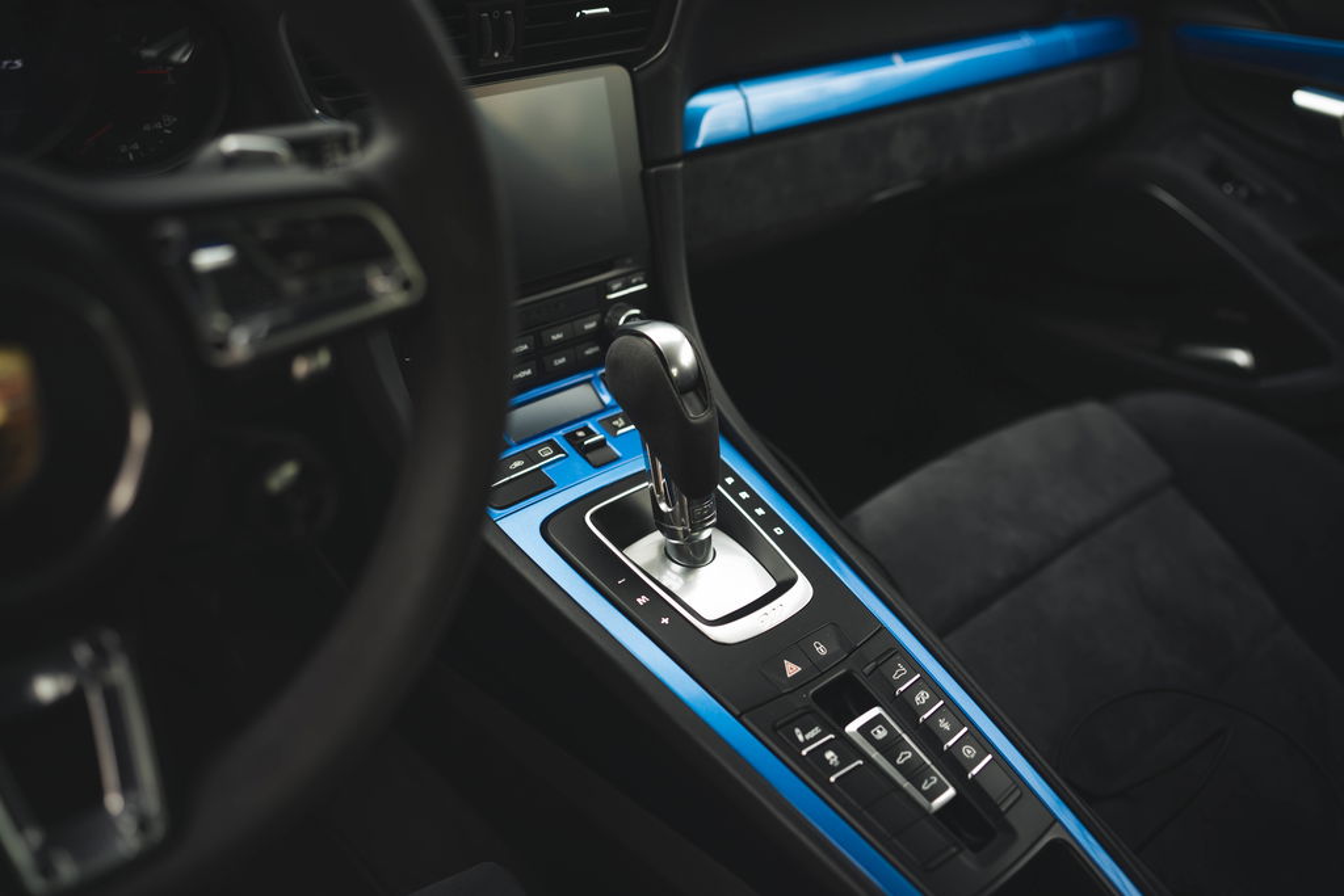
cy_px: 448
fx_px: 1307
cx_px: 672
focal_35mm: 35
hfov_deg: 54.4
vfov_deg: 37.9
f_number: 2
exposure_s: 1/250
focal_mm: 35
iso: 250
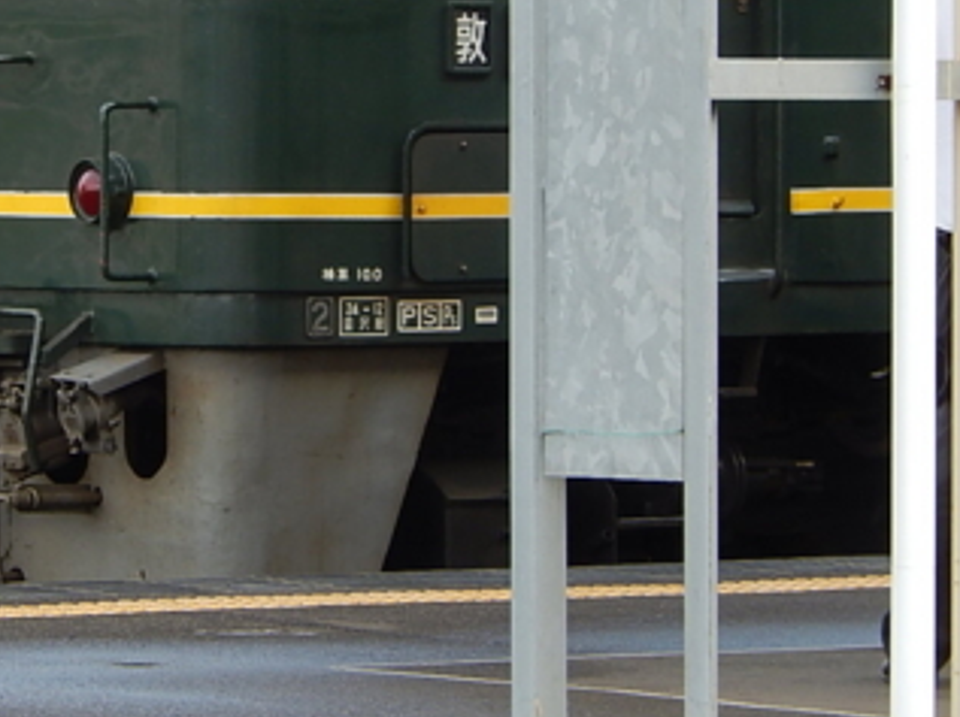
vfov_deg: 3.3
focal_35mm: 453
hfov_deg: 4.4
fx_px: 12549
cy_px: 106
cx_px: 127
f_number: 5.8
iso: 125
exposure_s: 1/40
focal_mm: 42.8
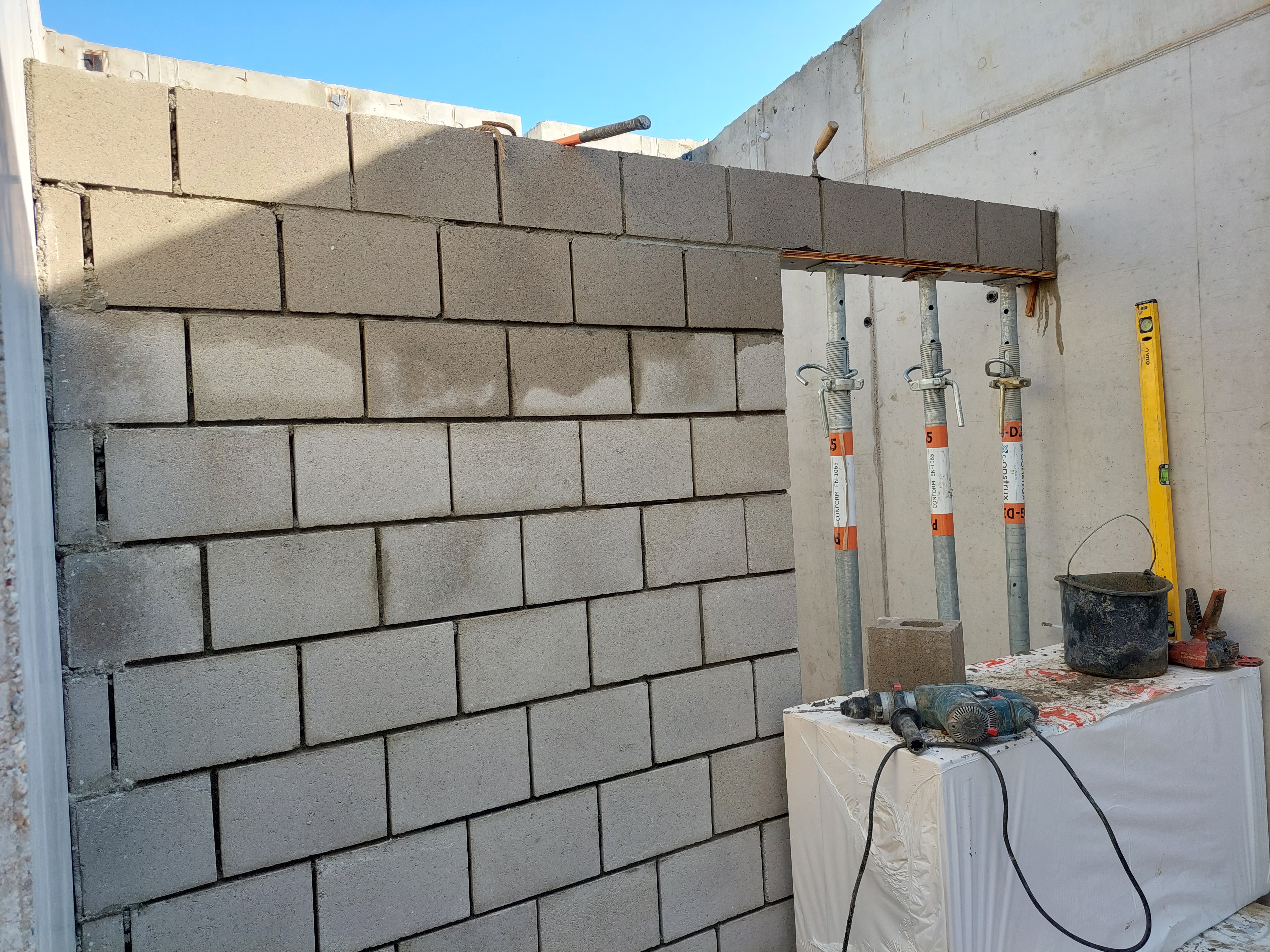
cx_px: 635
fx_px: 881
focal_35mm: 24
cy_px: 476
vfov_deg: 56.8
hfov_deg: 71.6
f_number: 1.8
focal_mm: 5.23
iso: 40
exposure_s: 1/293
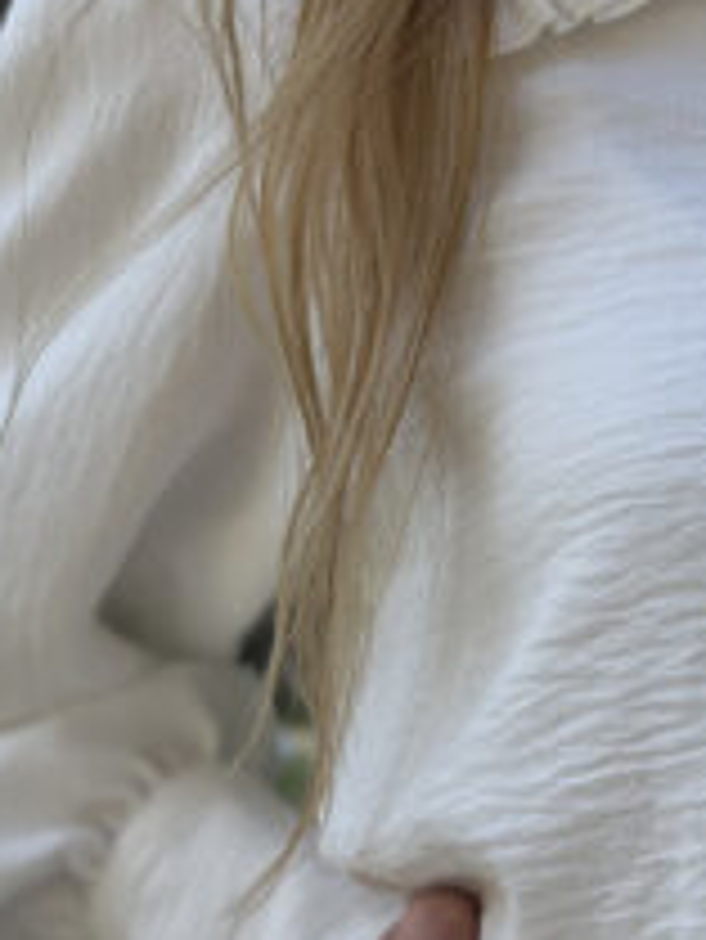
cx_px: 405
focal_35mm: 230
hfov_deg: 6.5
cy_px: 634
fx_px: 6248
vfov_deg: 8.6
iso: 50
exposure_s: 1/261
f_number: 2.8
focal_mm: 15.66
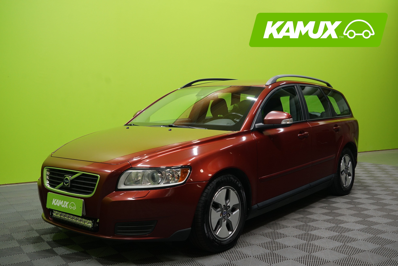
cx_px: 199
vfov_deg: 35.1
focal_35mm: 38
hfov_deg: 50.7
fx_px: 420
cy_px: 133
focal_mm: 38
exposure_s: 1/20
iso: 800
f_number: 5.6
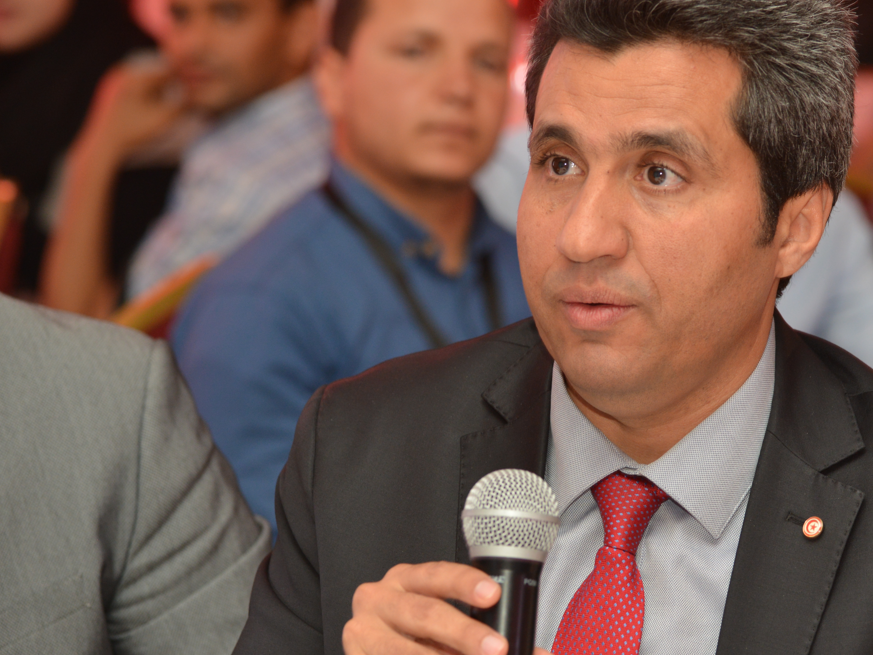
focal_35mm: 193
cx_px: 643
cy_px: 269
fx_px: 4868
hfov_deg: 10.2
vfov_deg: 7.7
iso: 800
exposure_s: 1/40
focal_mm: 120
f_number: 4.5
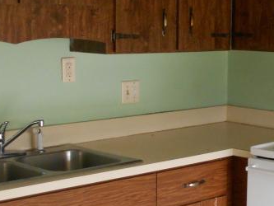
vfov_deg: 18.4
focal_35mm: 80
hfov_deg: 23.8
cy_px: 122
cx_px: 241
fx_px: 633
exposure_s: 1/30
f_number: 3.2
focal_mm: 4.6
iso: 280
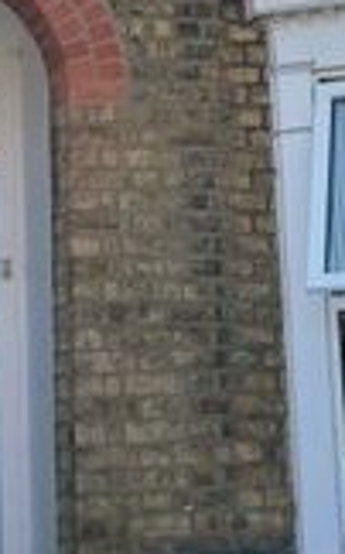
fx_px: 1929
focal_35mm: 128
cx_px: 191
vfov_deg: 16.0
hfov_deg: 10.2
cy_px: -19
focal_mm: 3.99
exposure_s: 1/600
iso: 20
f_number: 1.8
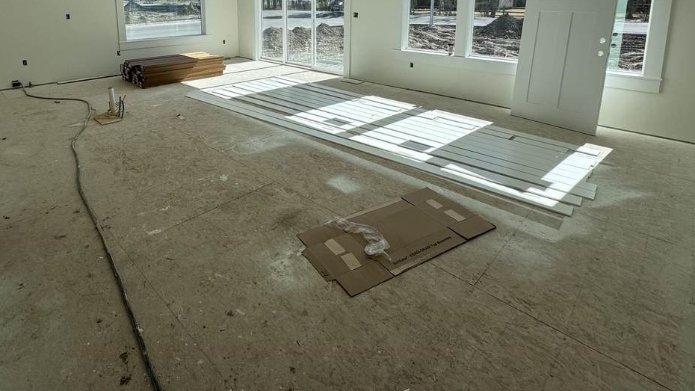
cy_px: 58
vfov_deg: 49.2
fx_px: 387
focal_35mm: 21
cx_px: 300
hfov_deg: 83.4
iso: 50
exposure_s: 1/1346
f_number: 2.2
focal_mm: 2.22
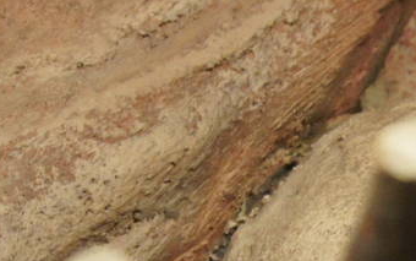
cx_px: 712
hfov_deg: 5.2
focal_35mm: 395
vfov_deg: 3.3
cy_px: 603
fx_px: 4486
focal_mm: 55
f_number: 5.6
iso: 1600
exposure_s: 1/50
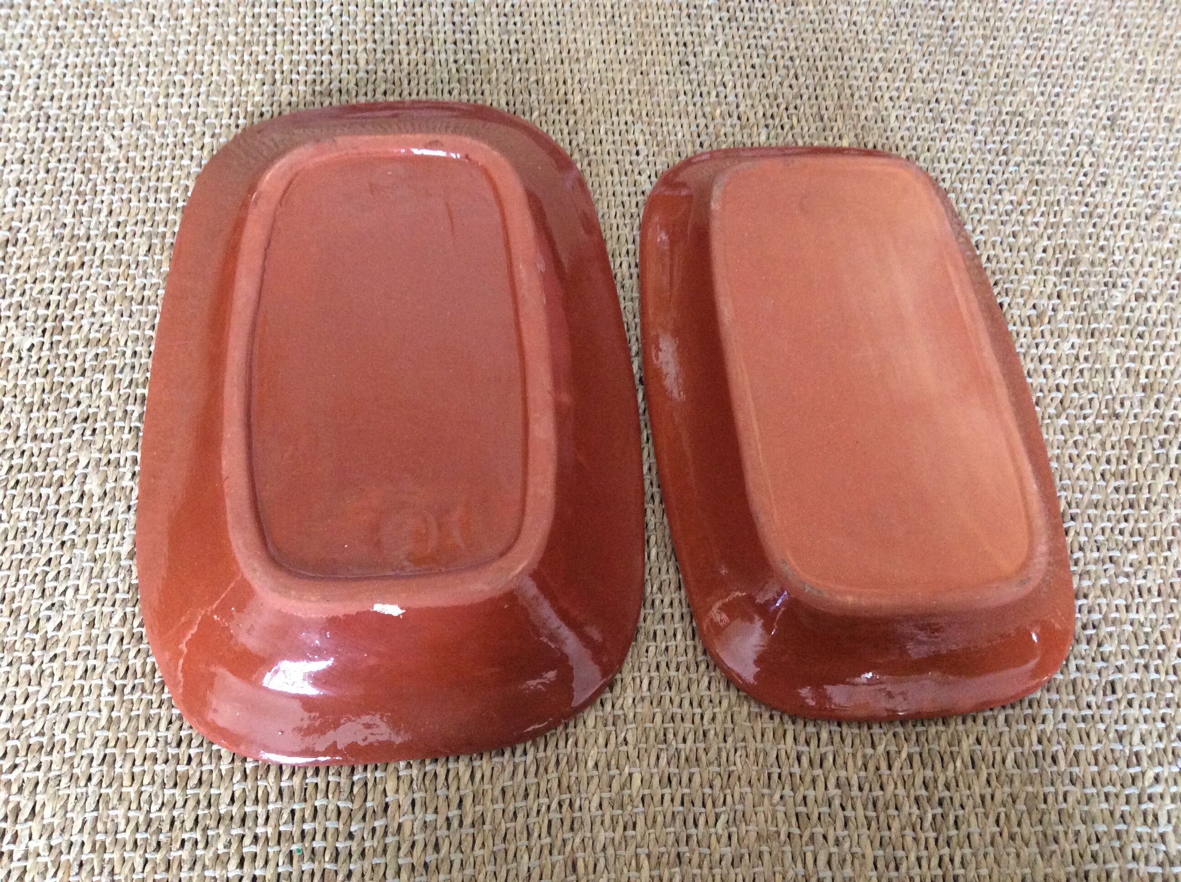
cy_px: 441
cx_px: 590
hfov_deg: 56.9
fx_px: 1090
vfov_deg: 44.1
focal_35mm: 32
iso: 250
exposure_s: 1/25
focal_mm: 3.3
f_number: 2.4
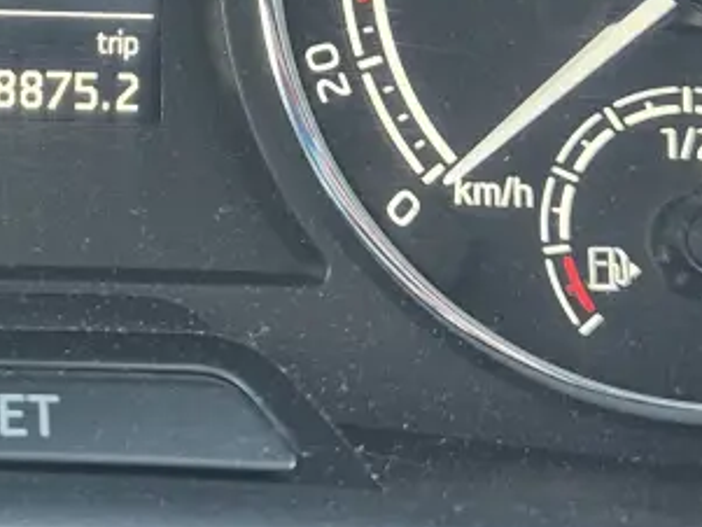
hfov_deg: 17.2
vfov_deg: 13.2
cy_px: -72
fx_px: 2232
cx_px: -112
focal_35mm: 110
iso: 160
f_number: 1.8
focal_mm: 5.4
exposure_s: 1/50
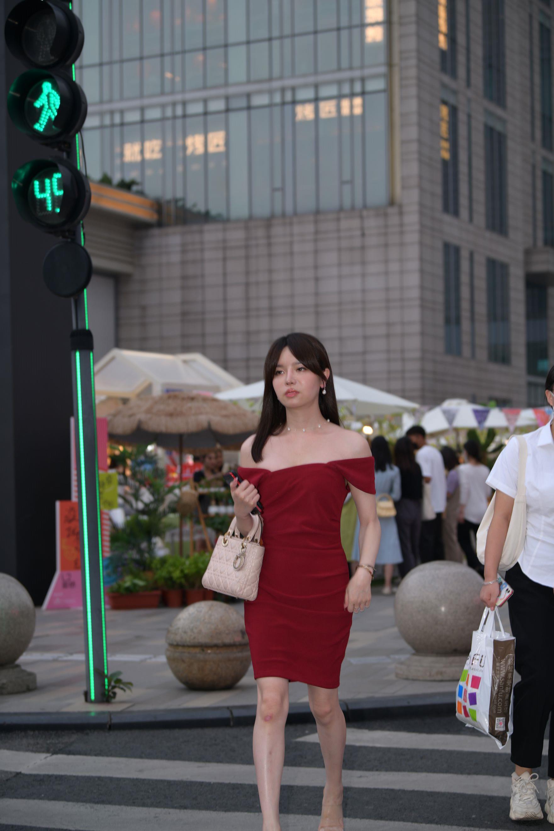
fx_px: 1615
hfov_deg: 19.5
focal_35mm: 70
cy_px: 416
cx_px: 277
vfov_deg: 28.8
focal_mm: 70
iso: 250
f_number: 3.5
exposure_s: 1/200
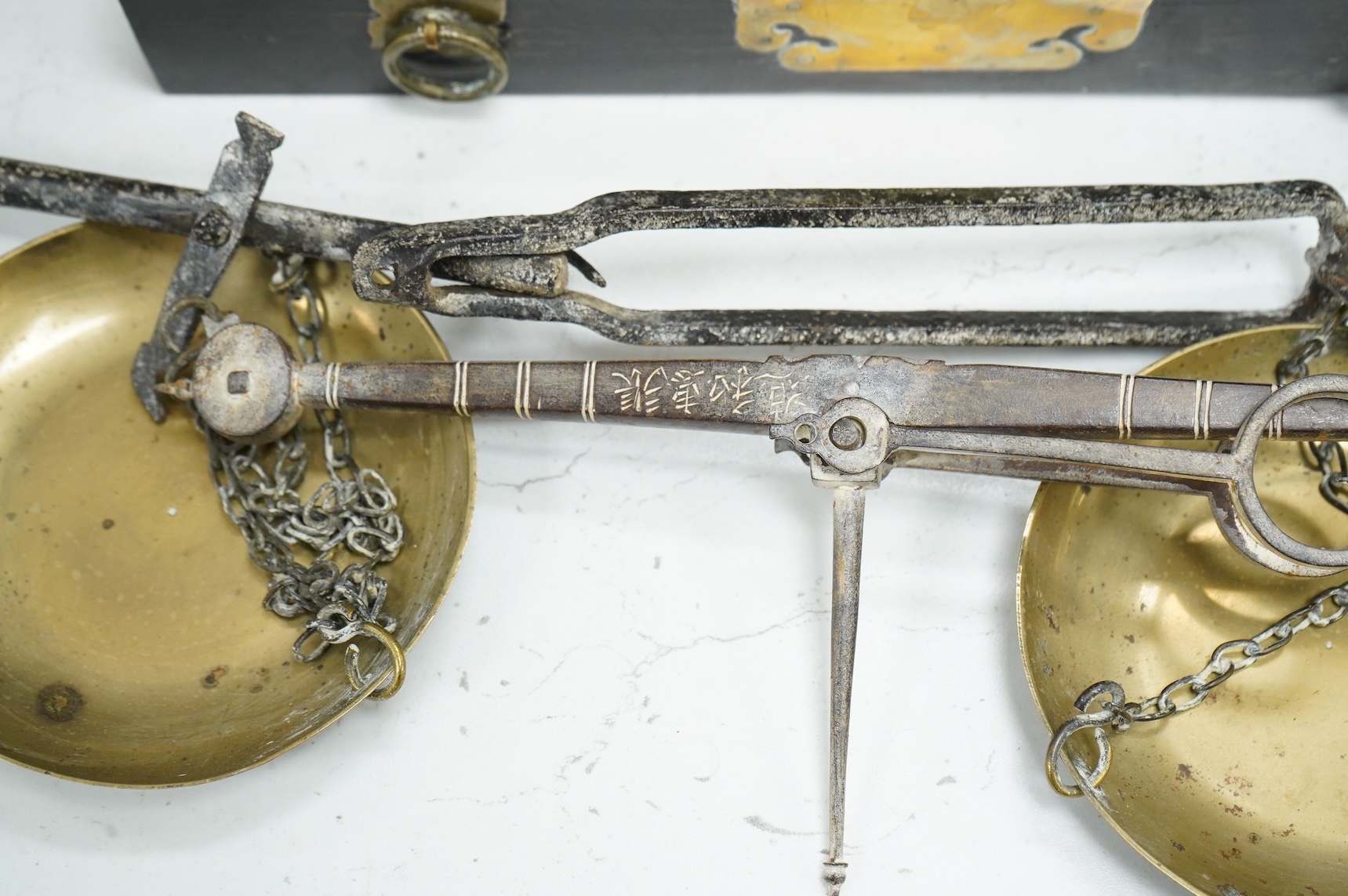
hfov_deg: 36.9
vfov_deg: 25.0
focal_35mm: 54
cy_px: 448
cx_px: 674
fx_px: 2020
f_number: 7.1
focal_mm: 54
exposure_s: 1/80
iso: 2500
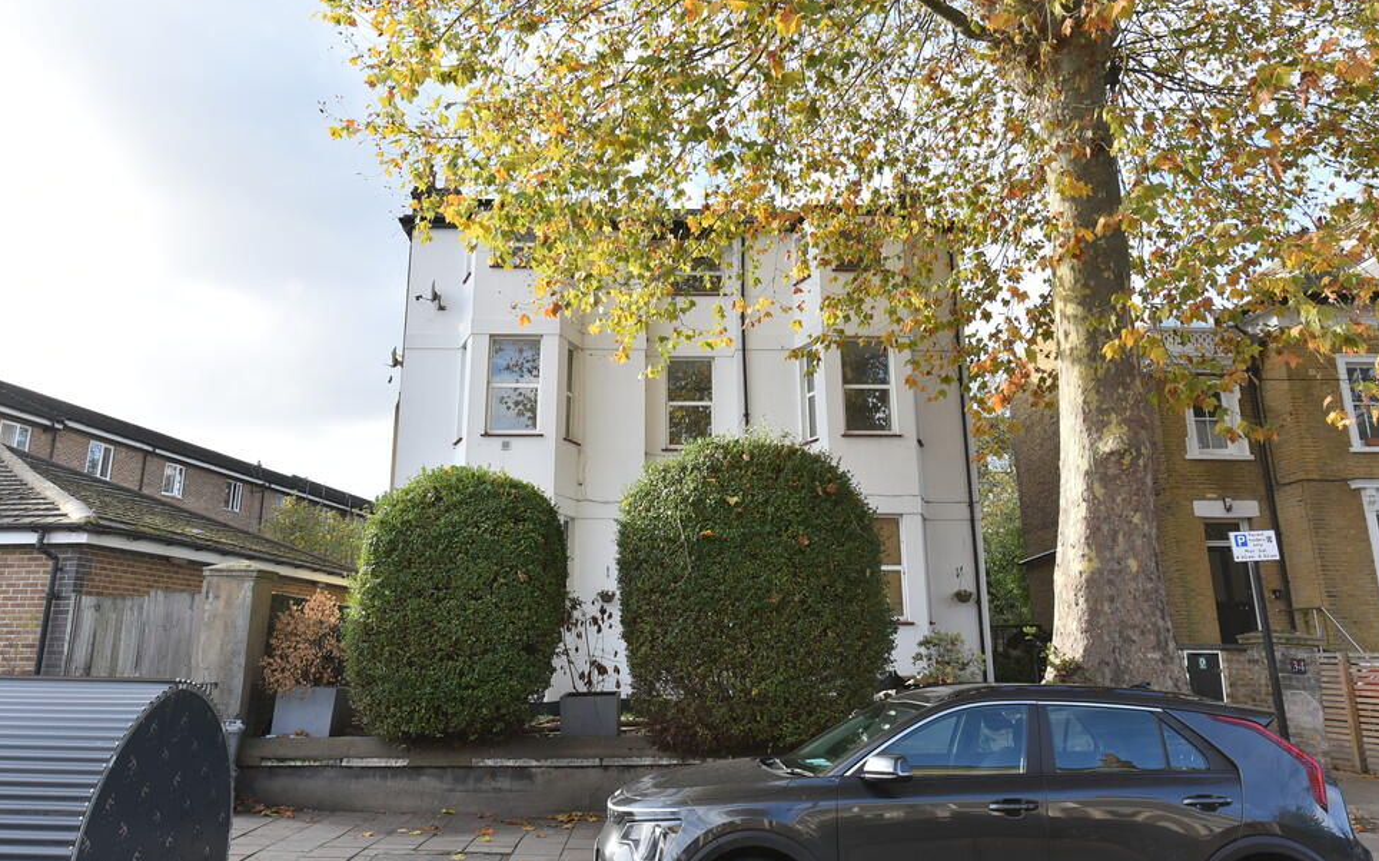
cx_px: 661
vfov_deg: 47.5
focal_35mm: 26
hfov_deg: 70.4
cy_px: 378
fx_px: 977
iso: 125
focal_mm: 24
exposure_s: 1/100
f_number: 8
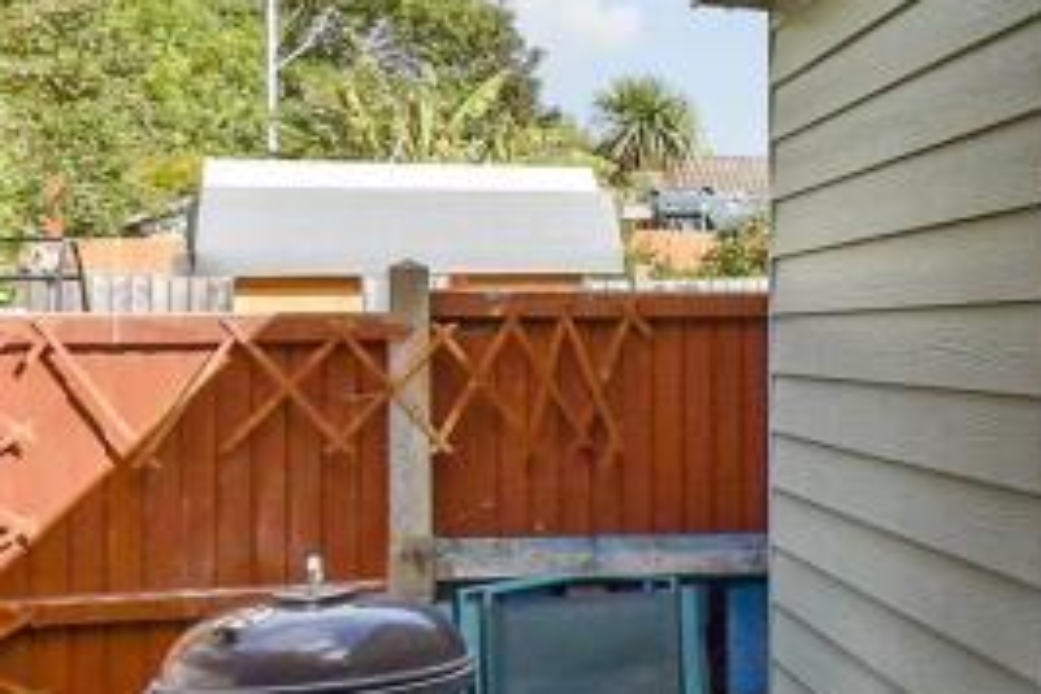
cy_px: 365
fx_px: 1995
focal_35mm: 69
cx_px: 1653
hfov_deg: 22.6
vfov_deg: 19.7
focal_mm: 12
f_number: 8
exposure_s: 1/500
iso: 200
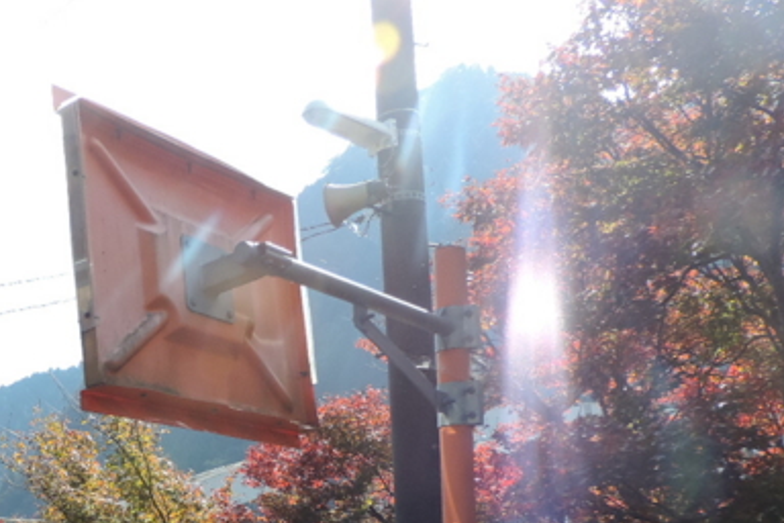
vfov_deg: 24.6
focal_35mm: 52
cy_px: 541
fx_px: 1132
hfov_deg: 36.2
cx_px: 98
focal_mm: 4.3
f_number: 3
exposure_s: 1/400
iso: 80
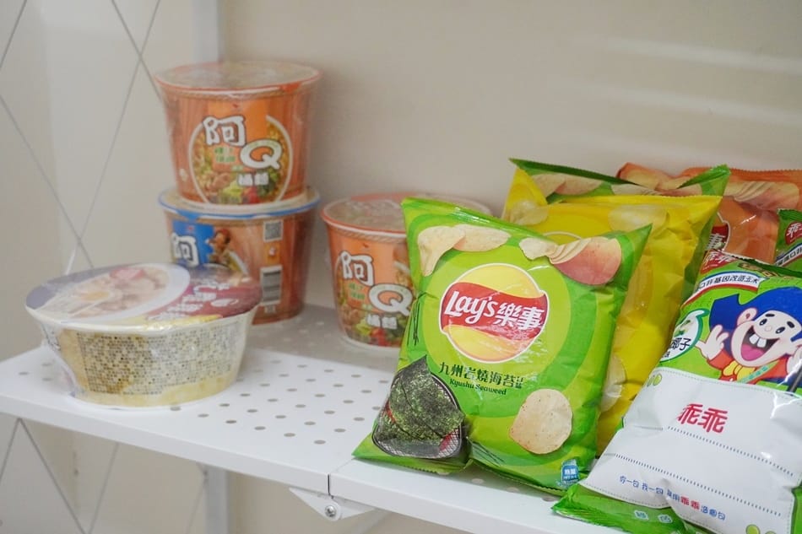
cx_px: 401
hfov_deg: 32.6
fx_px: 1370
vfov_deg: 22.1
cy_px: 267
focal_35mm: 62
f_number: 5.6
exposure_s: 1/160
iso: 3200
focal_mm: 41
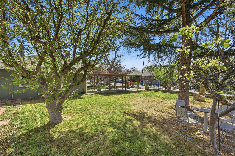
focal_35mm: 16
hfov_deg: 96.8
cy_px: 78
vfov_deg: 73.7
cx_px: 118
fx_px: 104
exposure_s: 1/5000
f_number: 9
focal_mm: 16
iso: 250
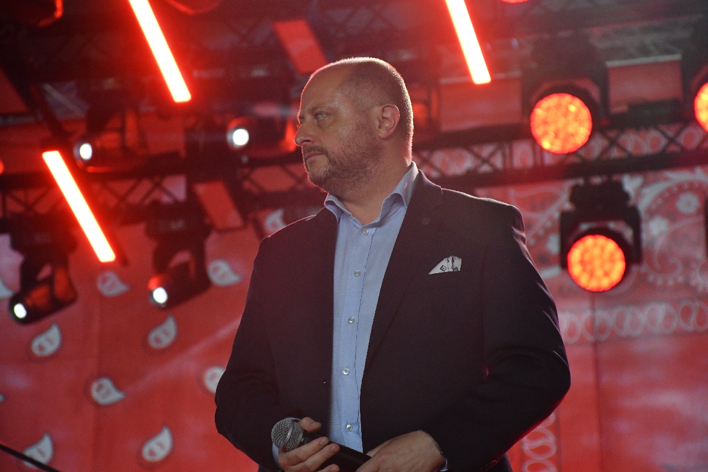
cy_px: 236
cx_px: 354
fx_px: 2950
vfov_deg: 9.1
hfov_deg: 13.7
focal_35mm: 150
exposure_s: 1/320
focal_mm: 100
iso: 2000
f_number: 5.6
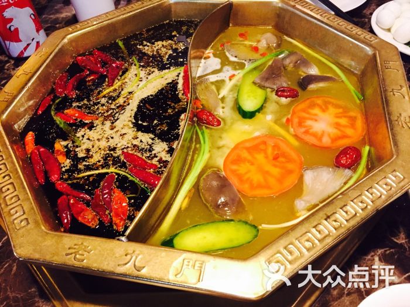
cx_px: 205
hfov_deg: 61.7
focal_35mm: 29
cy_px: 154
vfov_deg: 48.2
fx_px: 343
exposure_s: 1/17
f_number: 2.2
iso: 250
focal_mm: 4.15
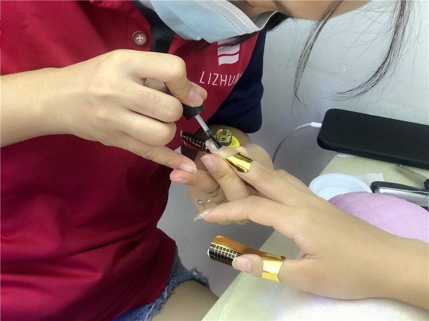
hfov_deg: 33.8
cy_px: 160
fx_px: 706
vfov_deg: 25.7
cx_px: 214
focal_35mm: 57
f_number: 2.8
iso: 400
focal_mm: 6.6
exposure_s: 1/33
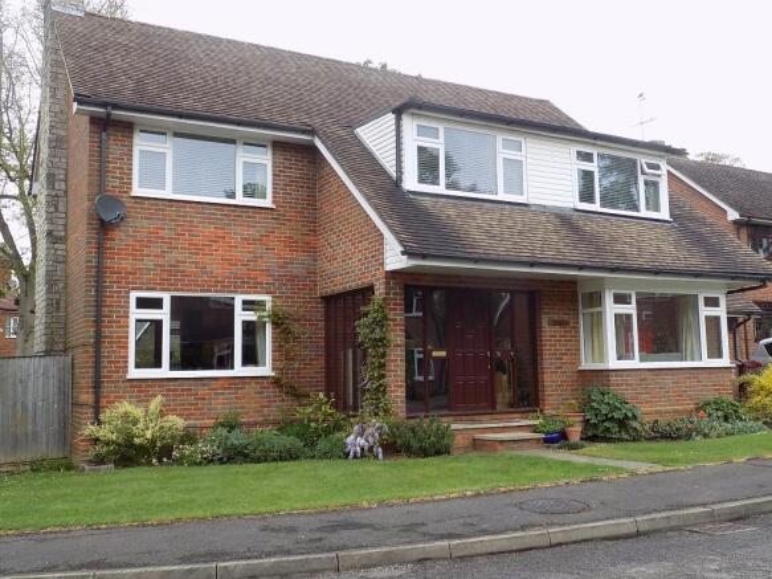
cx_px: 386
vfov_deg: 41.8
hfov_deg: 54.0
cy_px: 290
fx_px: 758
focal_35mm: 34
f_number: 3.4
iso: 80
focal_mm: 6.1
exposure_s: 1/320
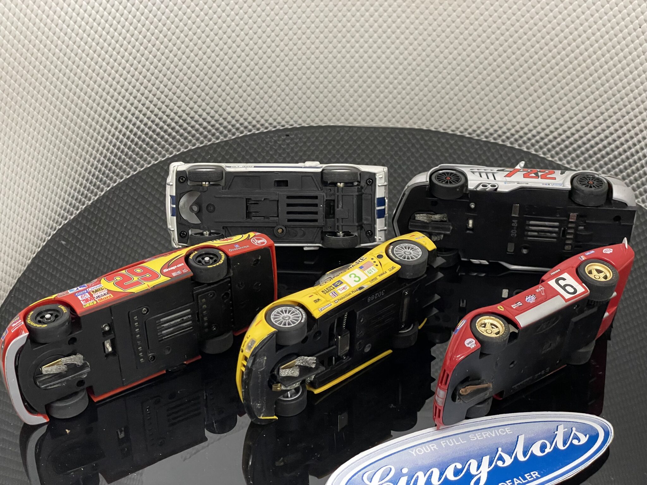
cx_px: 324
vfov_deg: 28.0
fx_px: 972
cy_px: 242
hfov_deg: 36.8
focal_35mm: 52
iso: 640
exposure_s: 1/40
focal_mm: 6
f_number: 2
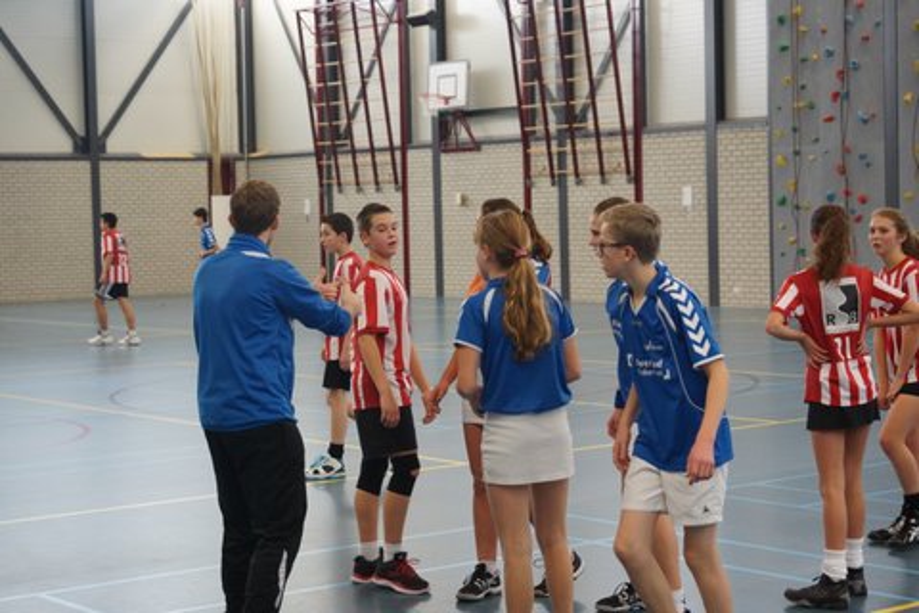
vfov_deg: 18.2
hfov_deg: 27.0
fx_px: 1914
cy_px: 306
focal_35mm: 75
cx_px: 460
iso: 1000
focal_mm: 50
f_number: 3.2
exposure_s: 1/250
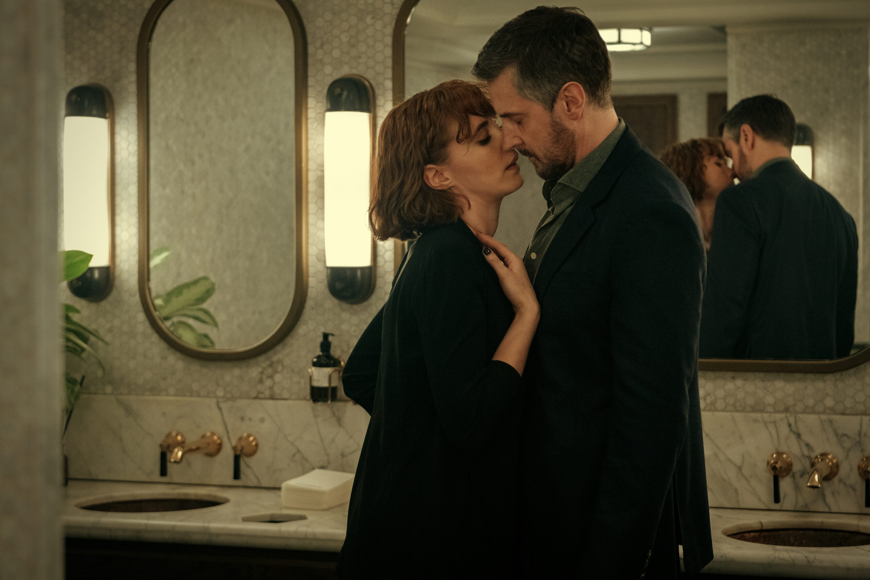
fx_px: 1691
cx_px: 435
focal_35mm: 70
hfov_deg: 28.8
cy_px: 290
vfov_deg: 19.5
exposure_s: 1/100
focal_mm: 70
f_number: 3.5
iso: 3200
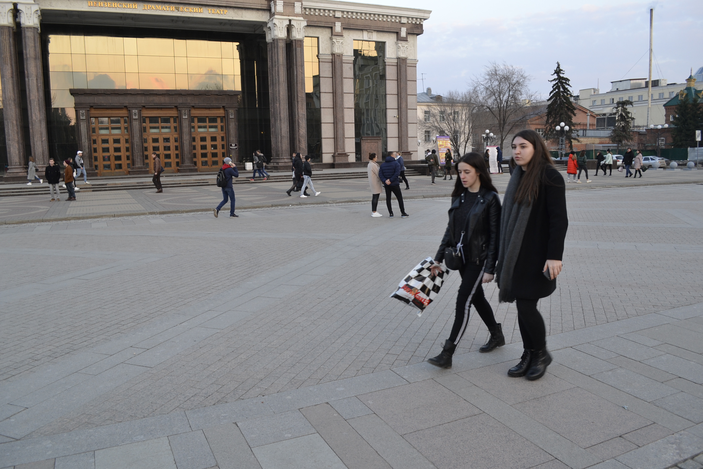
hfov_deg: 67.4
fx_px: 527
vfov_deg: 47.9
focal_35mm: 27
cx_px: 352
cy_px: 234
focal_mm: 18
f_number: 5
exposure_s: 1/100
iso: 400
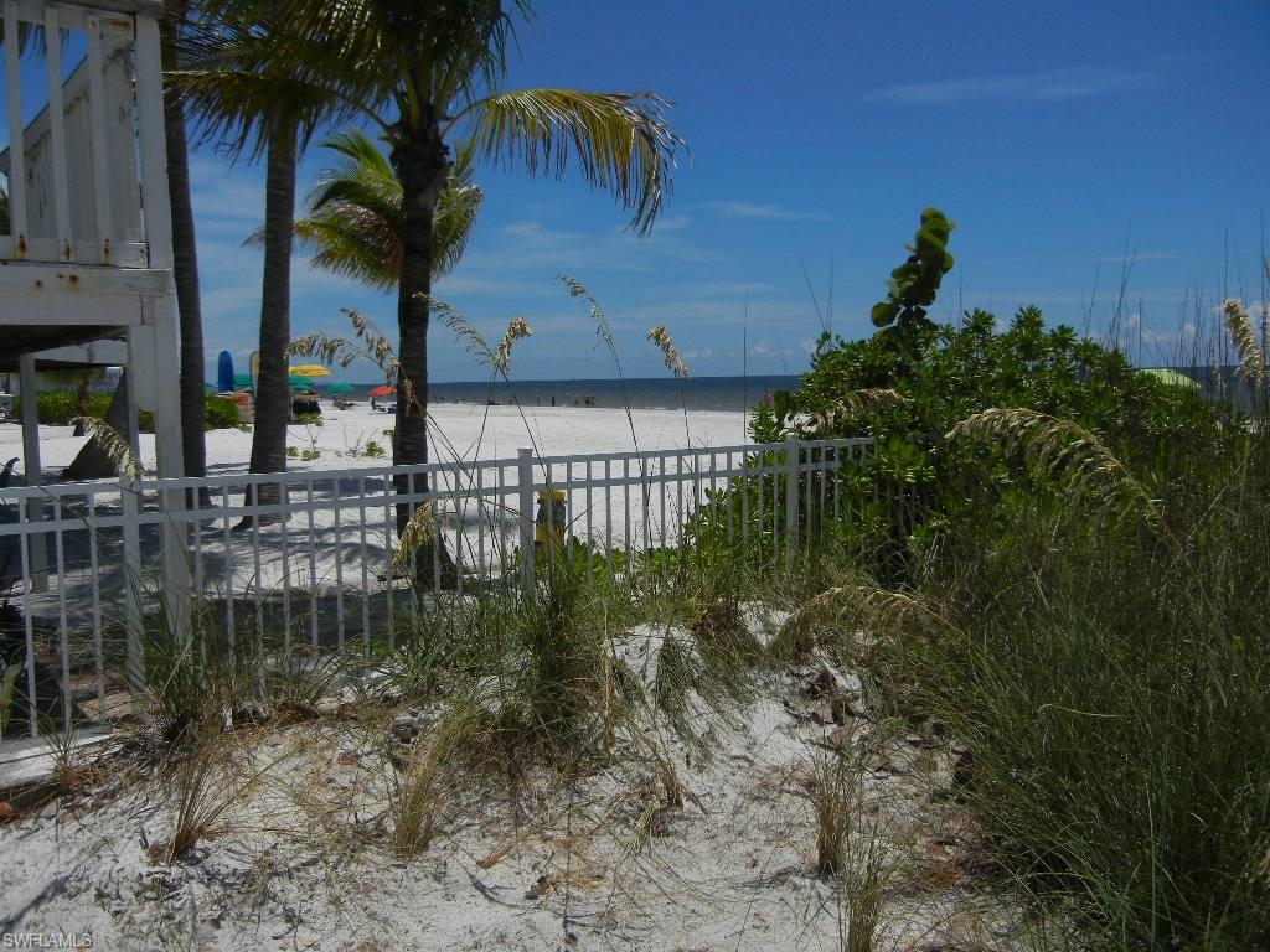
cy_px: 476
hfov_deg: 60.0
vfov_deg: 46.8
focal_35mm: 30
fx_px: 1101
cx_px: 635
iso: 160
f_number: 7
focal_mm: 5.4
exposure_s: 1/1300
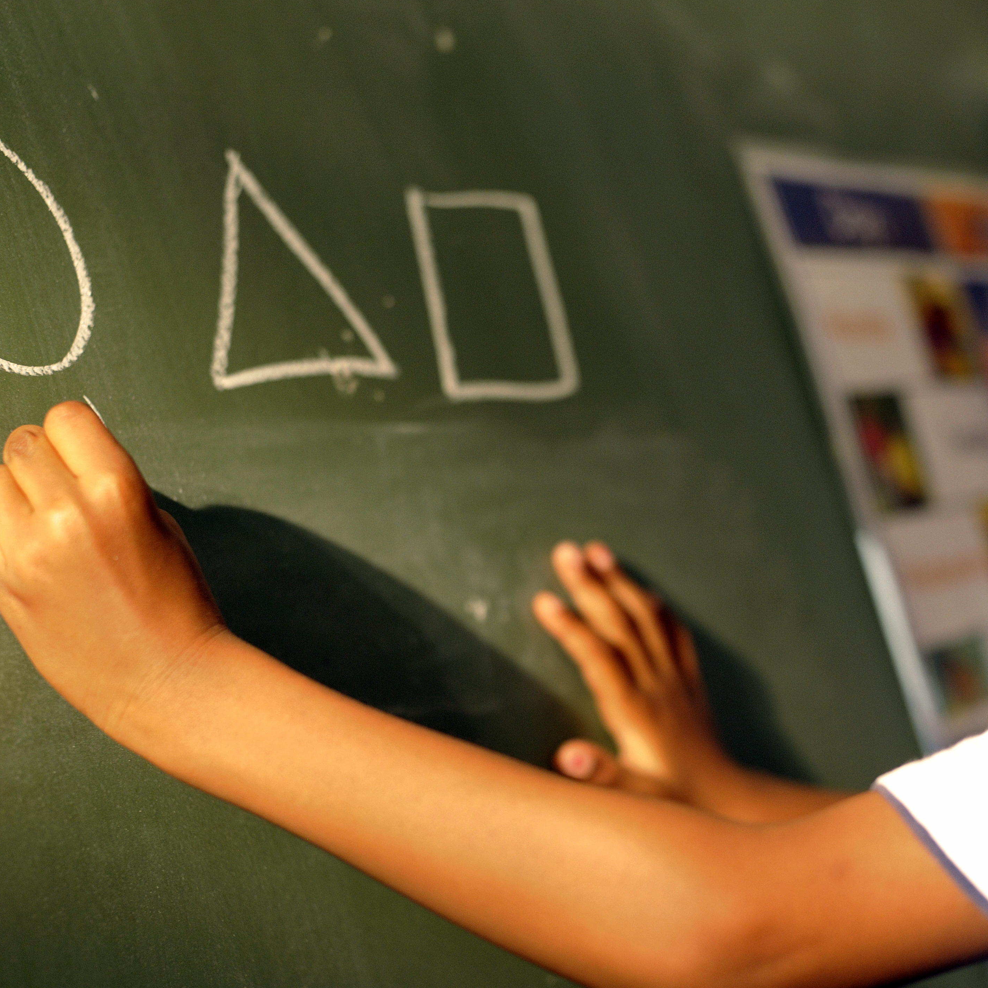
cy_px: 493
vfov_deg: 26.9
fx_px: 2067
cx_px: 601
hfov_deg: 26.8
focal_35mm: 64
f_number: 3.2
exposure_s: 1/250
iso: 1600
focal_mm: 50
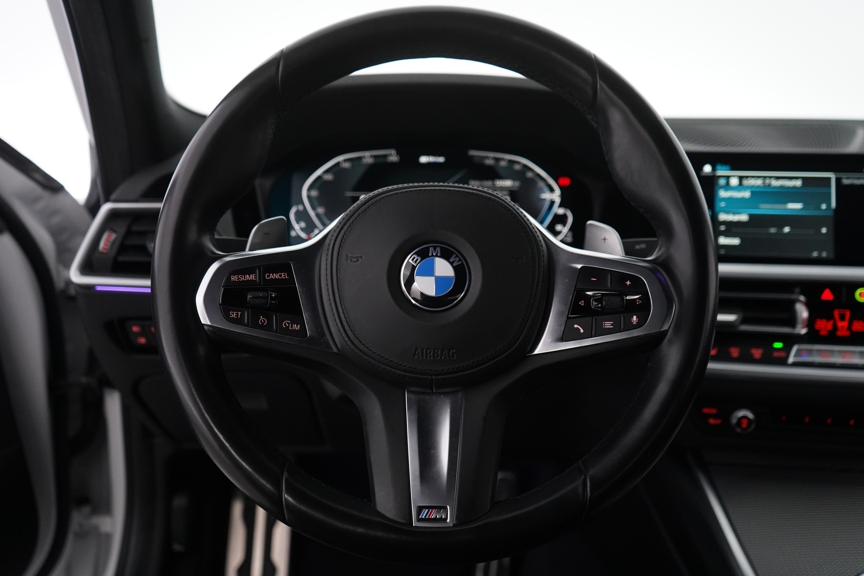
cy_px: 288
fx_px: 744
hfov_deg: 60.3
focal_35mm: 31
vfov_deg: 42.3
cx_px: 432
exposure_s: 1/80
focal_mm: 31
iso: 4000
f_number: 4
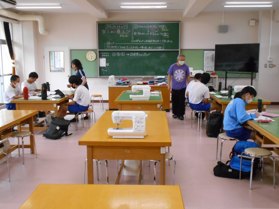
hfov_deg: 47.9
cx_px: 140
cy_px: 104
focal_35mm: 39
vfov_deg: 36.8
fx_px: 314
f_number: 3.9
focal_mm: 6.7
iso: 800
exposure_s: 1/160
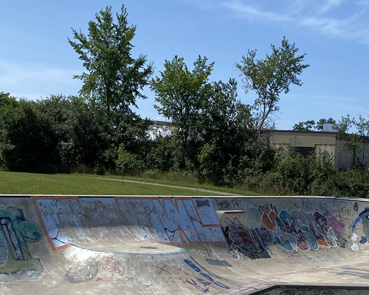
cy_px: 261
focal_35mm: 69
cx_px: 266
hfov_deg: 27.2
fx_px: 753
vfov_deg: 21.7
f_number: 1.8
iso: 32
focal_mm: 4.25
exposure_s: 1/4444
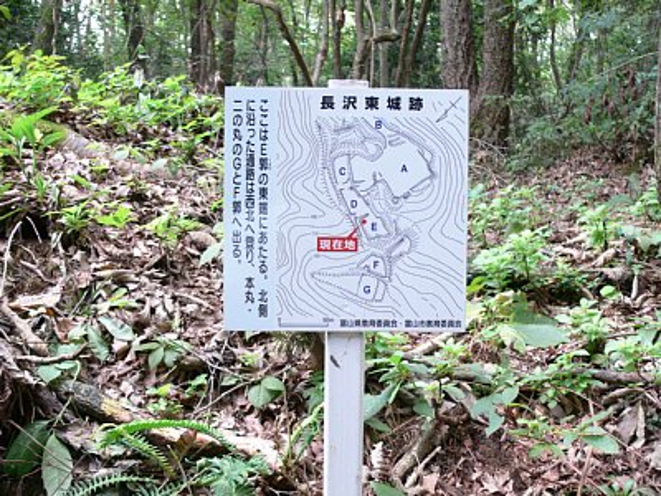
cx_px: 330
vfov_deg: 40.7
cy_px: 248
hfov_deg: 52.6
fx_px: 668
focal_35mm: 35
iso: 80
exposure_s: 1/30
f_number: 2.8
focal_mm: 7.4
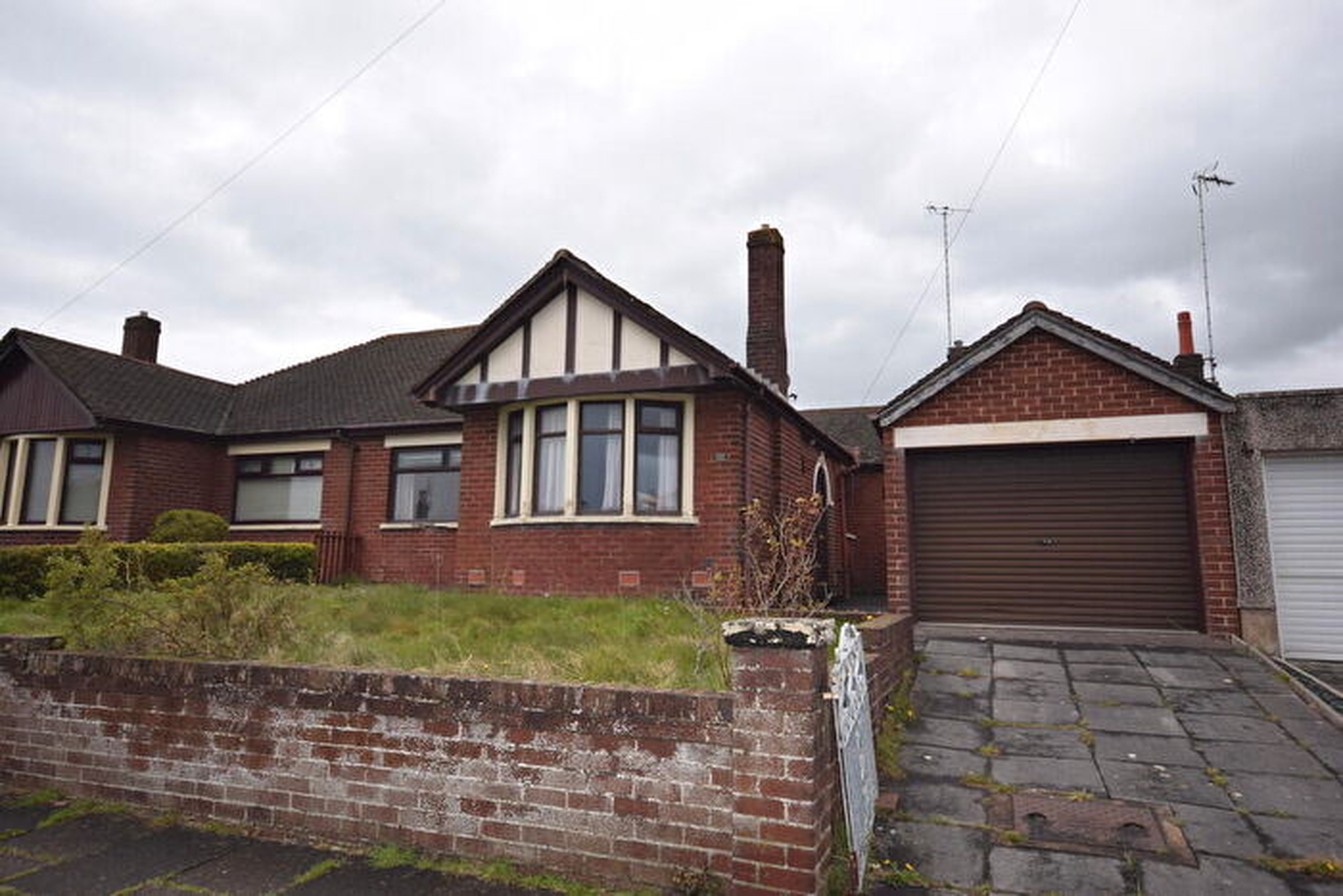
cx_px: 672
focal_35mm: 21
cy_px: 448
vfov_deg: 59.5
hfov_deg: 81.2
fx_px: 784
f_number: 6.3
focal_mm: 14
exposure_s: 1/160
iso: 100
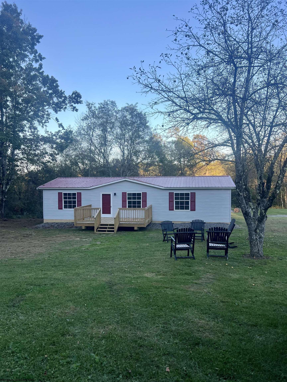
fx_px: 287
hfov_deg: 53.1
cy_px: 191
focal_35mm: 26
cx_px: 144
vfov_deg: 67.3
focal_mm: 5.7
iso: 50
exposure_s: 1/887
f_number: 1.5
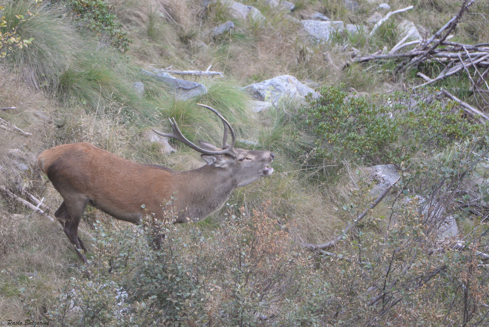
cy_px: 164
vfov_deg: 2.5
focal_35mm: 550
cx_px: 244
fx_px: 7473
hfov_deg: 3.7
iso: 5000
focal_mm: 550
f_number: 8
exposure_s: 1/640
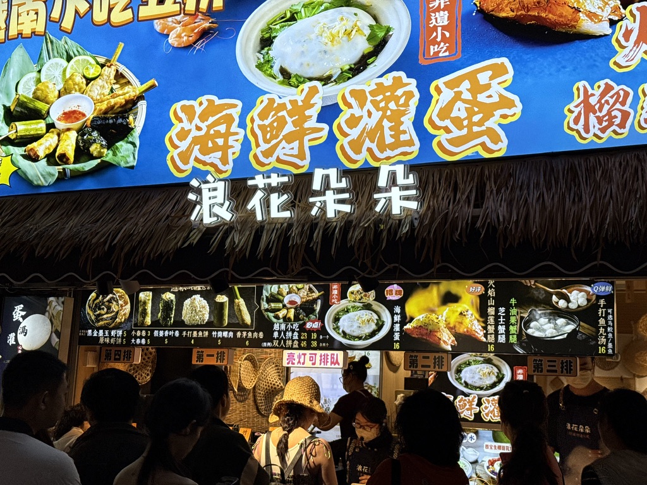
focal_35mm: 48
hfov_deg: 39.7
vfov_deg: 30.3
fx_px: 897
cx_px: 324
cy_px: 242
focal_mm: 6.76
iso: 64
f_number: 1.78
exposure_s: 1/1642
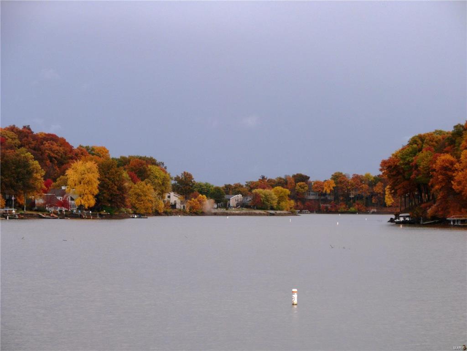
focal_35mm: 130
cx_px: 234
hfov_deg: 15.2
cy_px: 176
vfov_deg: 11.4
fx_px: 1754
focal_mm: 22.5
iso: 100
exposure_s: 1/500
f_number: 5.4
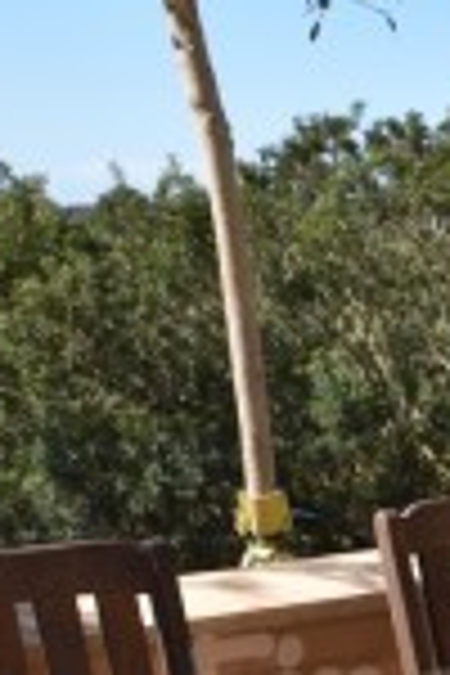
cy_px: 659
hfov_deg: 10.3
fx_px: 2306
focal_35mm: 123
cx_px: 878
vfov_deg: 16.3
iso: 200
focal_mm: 24
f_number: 8
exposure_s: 1/250
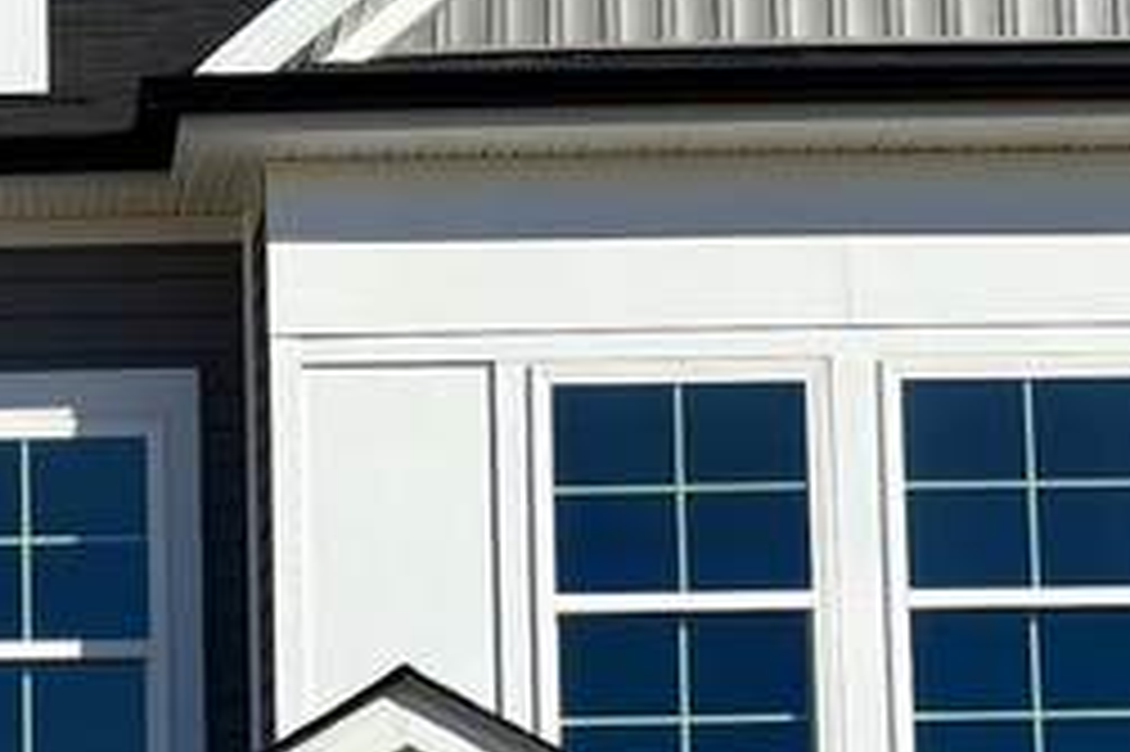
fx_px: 4329
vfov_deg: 9.6
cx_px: -311
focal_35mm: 138
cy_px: 1189
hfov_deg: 14.3
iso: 50
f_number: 1.6
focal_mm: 5.96
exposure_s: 1/6993
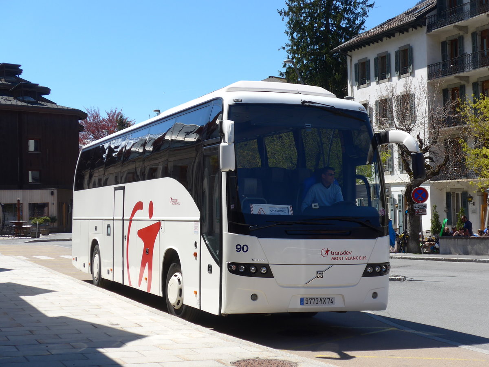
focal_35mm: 62
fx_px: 876
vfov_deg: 23.7
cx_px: 244
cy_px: 184
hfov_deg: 31.2
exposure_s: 1/1000
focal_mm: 12.7
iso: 80
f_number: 3.7
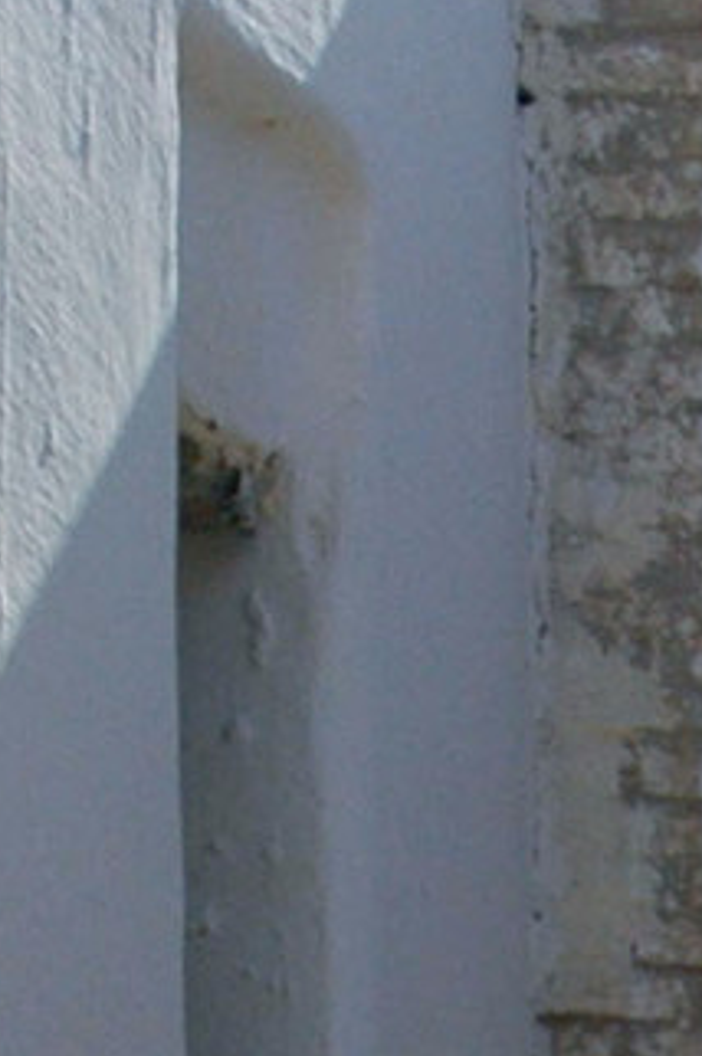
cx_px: 1680
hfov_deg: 3.8
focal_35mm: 359
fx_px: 10523
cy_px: 3325
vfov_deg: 5.4
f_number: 9
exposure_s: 1/320
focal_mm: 32
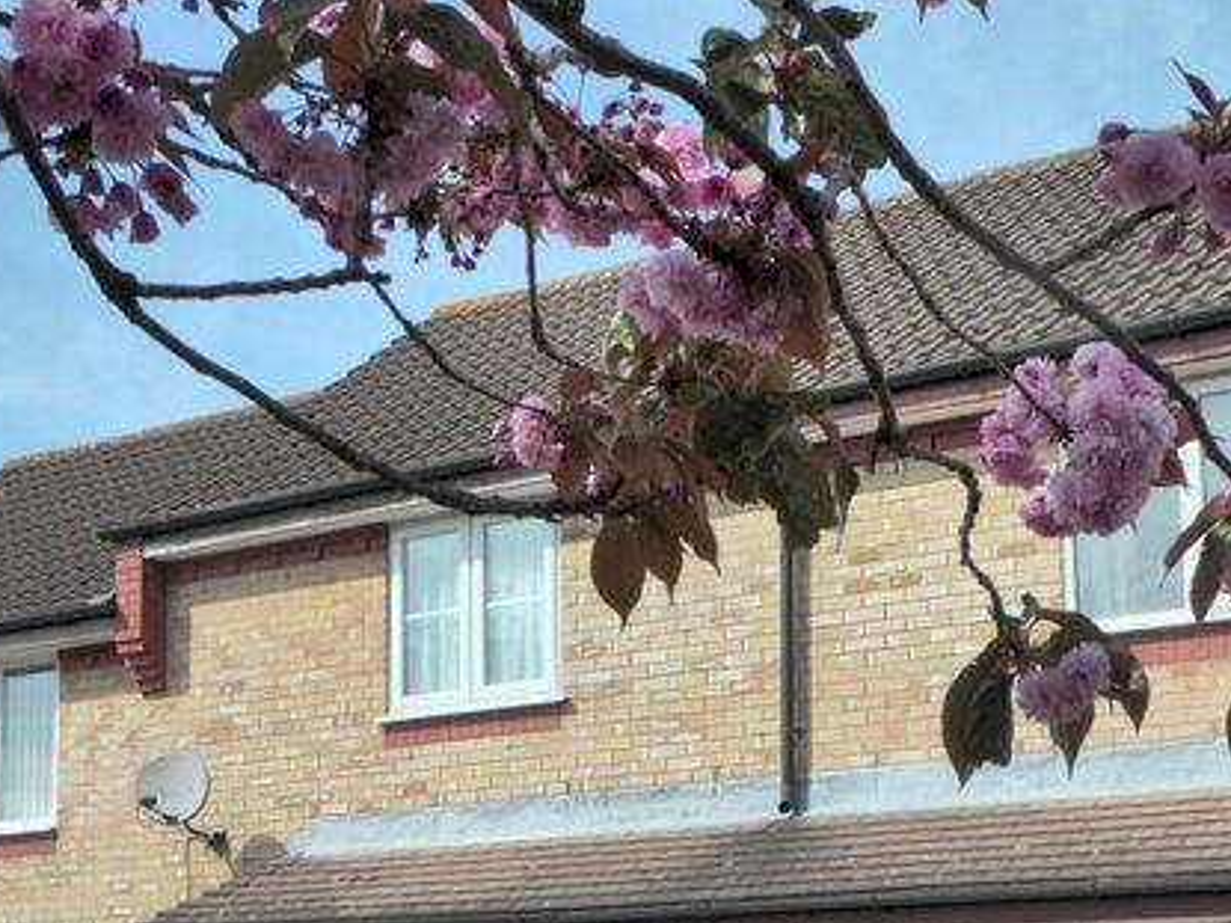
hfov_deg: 32.3
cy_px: 773
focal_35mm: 59
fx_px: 2098
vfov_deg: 24.3
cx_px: 377
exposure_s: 1/1600
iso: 400
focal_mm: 6.3
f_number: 3.7
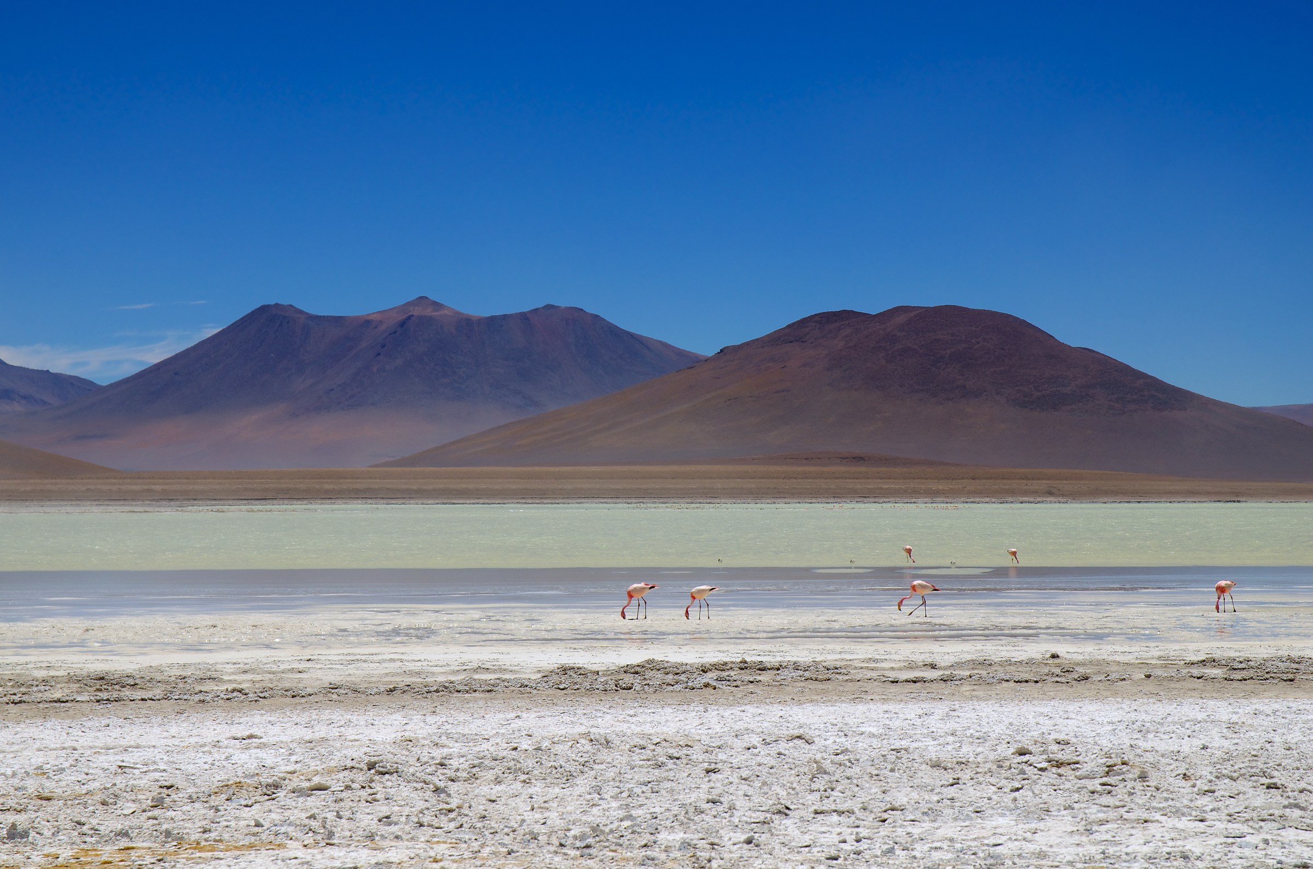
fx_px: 3821
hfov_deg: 19.5
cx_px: 656
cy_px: 434
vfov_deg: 13.0
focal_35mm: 105
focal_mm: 70
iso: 100
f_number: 9
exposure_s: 1/640
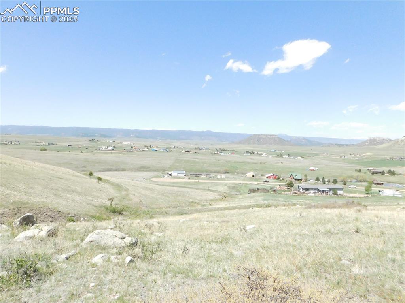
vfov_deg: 56.8
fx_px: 281
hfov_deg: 71.6
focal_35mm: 24
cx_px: 202
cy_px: 152
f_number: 6
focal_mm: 4.1
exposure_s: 1/1500
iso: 800
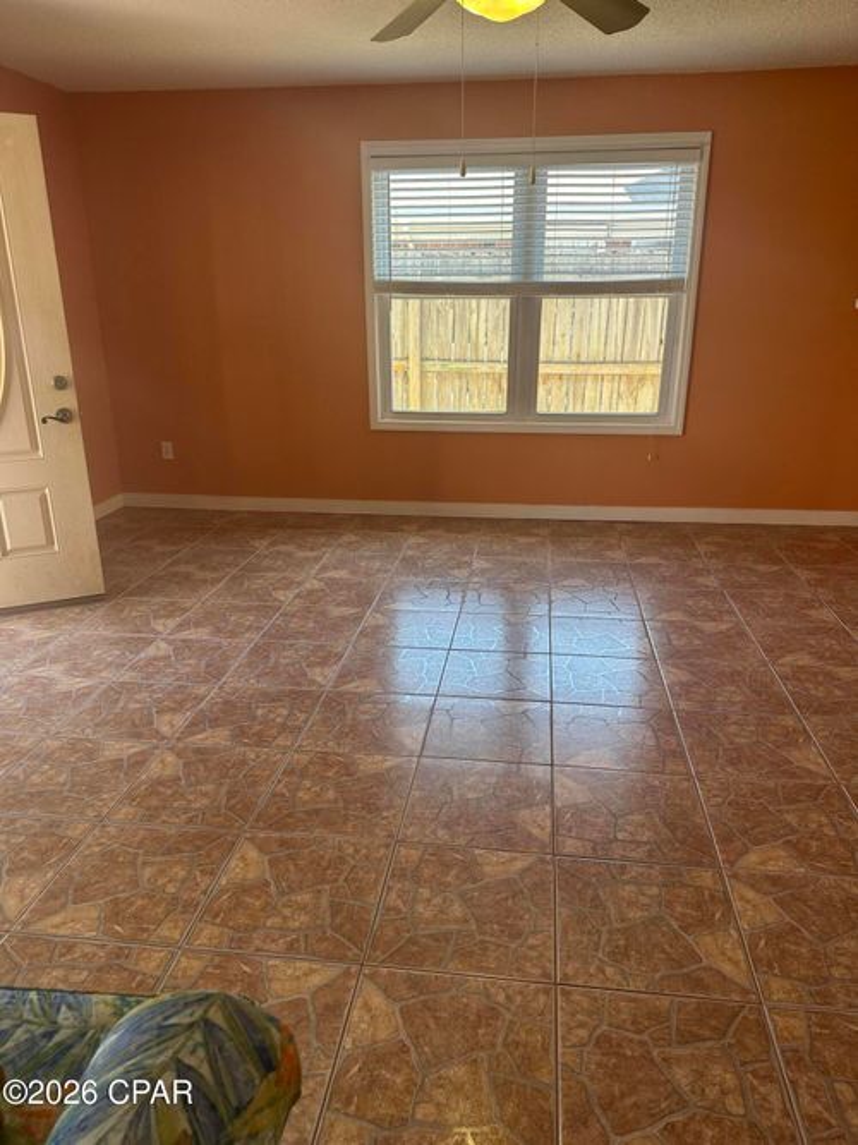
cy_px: 572
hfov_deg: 56.8
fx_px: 793
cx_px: 429
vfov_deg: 71.6
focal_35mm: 24
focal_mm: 6.86
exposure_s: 1/120
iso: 100
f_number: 1.78
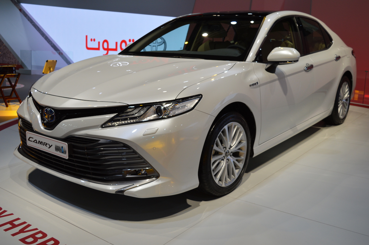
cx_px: 184
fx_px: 384
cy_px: 122
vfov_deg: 35.4
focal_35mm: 38
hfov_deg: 51.3
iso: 400
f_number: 5.6
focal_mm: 25
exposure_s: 1/125
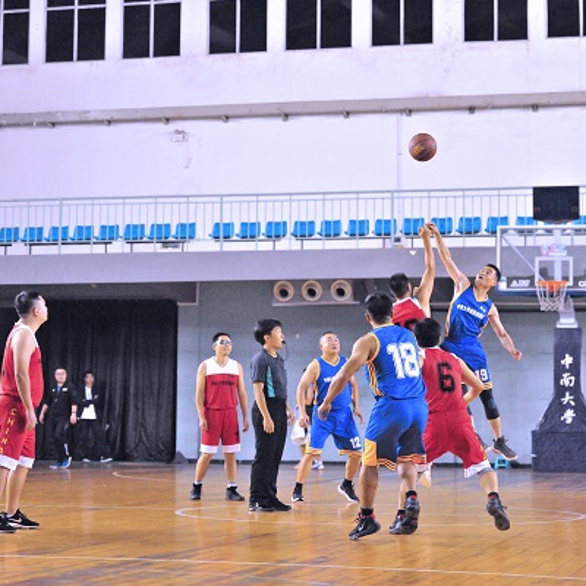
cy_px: 293
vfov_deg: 19.3
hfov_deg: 19.3
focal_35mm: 90
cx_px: 297
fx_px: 1724
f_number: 2.8
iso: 6400
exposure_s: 1/1000
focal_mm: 70
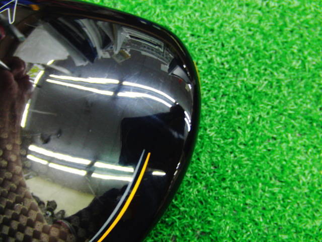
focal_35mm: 37
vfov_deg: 38.7
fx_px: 344
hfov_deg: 50.1
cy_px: 121
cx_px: 161
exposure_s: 1/15
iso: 400
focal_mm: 6.42
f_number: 3.6
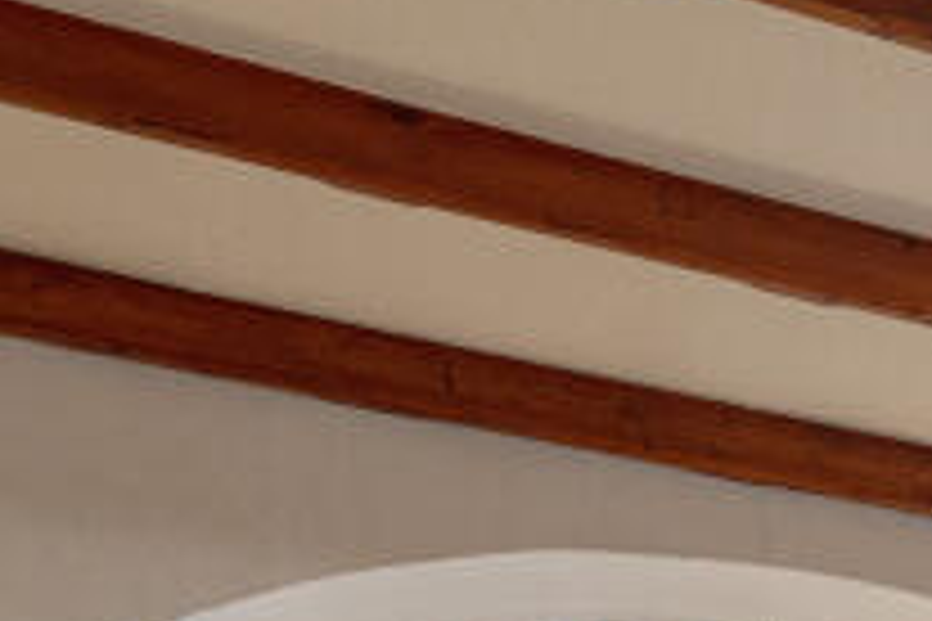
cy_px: 1429
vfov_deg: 12.9
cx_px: 2121
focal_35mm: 84
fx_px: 2174
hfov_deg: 15.6
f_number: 8
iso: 400
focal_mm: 17
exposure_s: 1/8
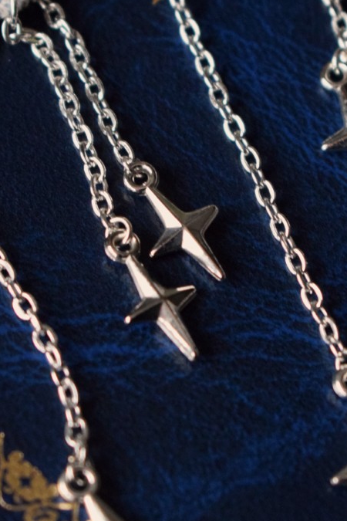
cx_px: 184
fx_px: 2036
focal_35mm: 141
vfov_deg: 14.6
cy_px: 230
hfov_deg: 9.7
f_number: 5.6
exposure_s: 1/60
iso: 4500
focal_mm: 55
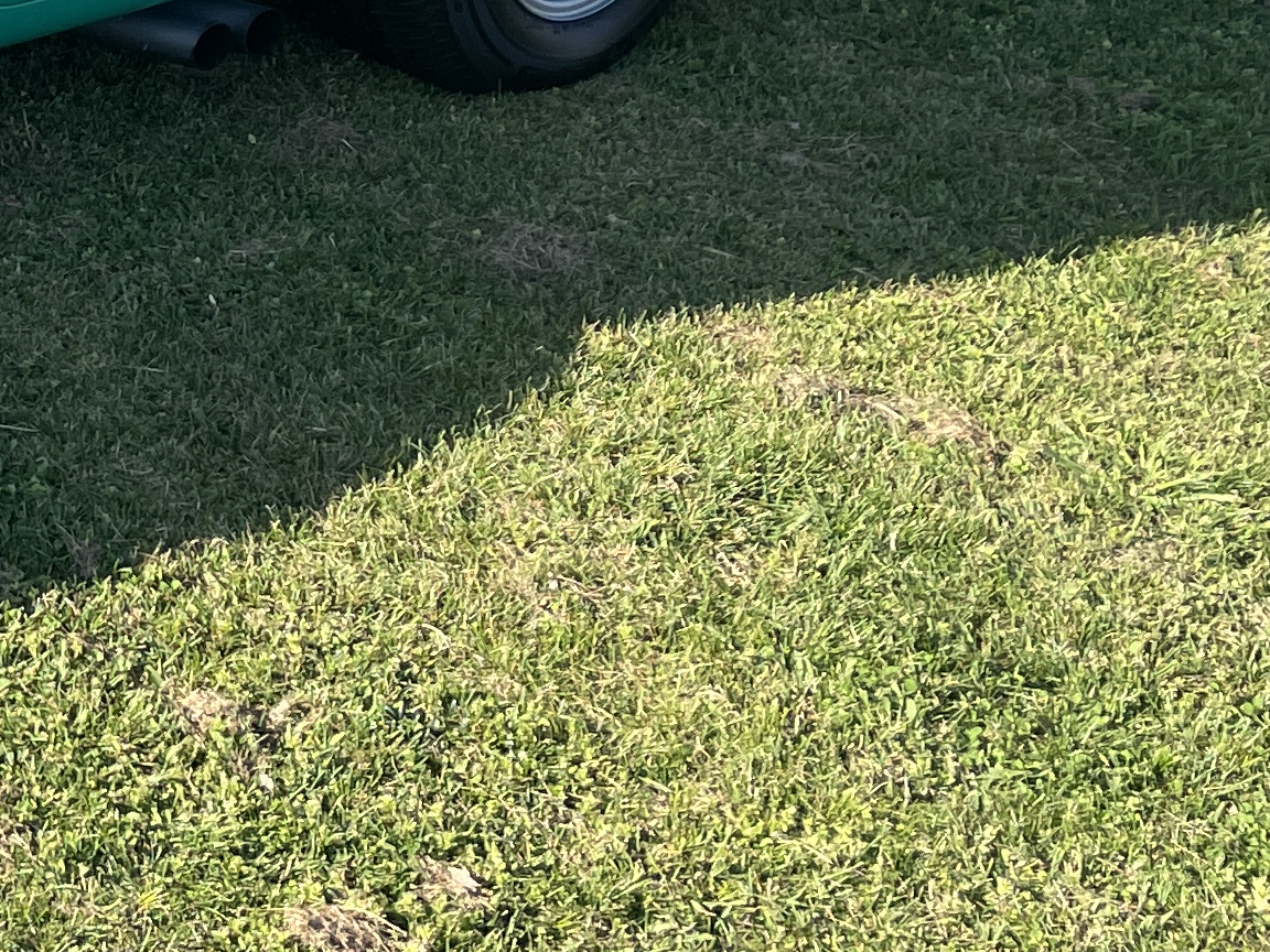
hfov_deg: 18.5
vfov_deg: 15.3
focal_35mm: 91
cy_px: -343
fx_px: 3339
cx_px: -749
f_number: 1.6
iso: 32
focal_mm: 4.2
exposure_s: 1/1261
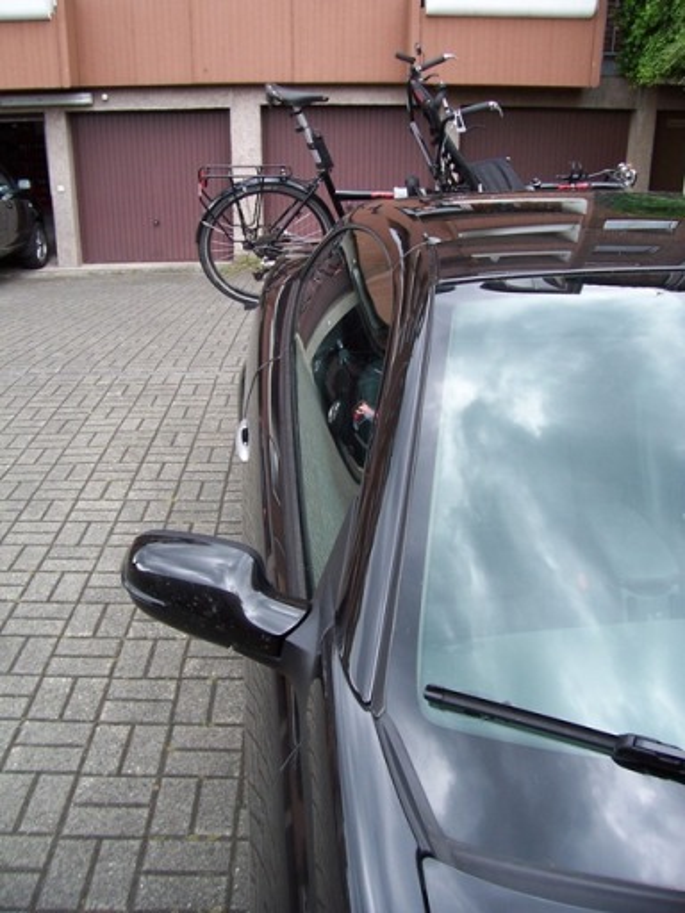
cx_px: 342
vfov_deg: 54.0
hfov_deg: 41.8
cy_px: 456
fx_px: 897
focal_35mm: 34
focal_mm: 5.6
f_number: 2.7
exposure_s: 1/125
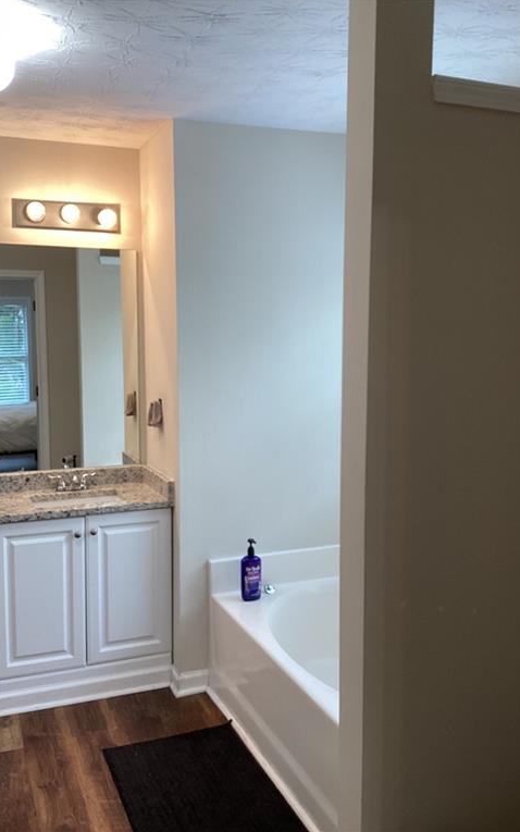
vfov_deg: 58.1
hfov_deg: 38.3
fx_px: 748
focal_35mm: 33
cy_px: 415
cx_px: 255
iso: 64
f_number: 2.4
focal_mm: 3.3
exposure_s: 1/60
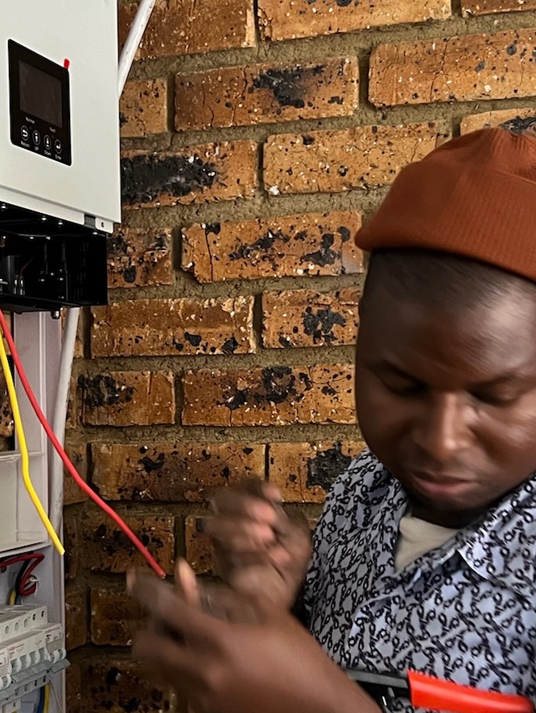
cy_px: 390
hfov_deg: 24.4
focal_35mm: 60
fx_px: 1238
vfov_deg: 32.1
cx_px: 261
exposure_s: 1/60
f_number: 1.5
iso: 250
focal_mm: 5.7
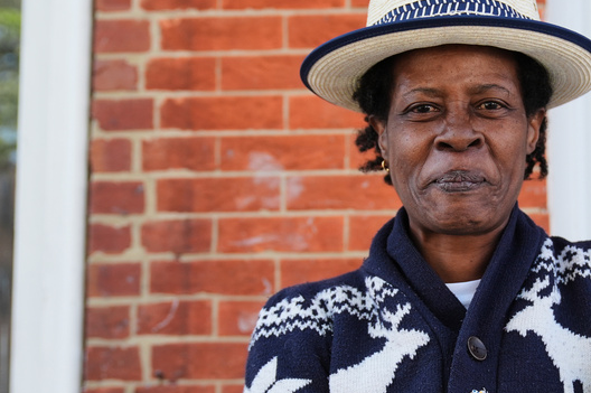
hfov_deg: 29.7
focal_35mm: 66
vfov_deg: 20.4
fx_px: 1082
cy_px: 303
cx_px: 484
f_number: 2.8
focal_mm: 34
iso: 500
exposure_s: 1/1000
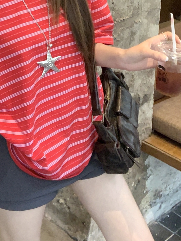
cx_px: 60
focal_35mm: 67
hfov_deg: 21.8
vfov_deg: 27.6
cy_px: 11
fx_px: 467
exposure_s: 1/60
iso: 200
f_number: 2.2
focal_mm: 2.87
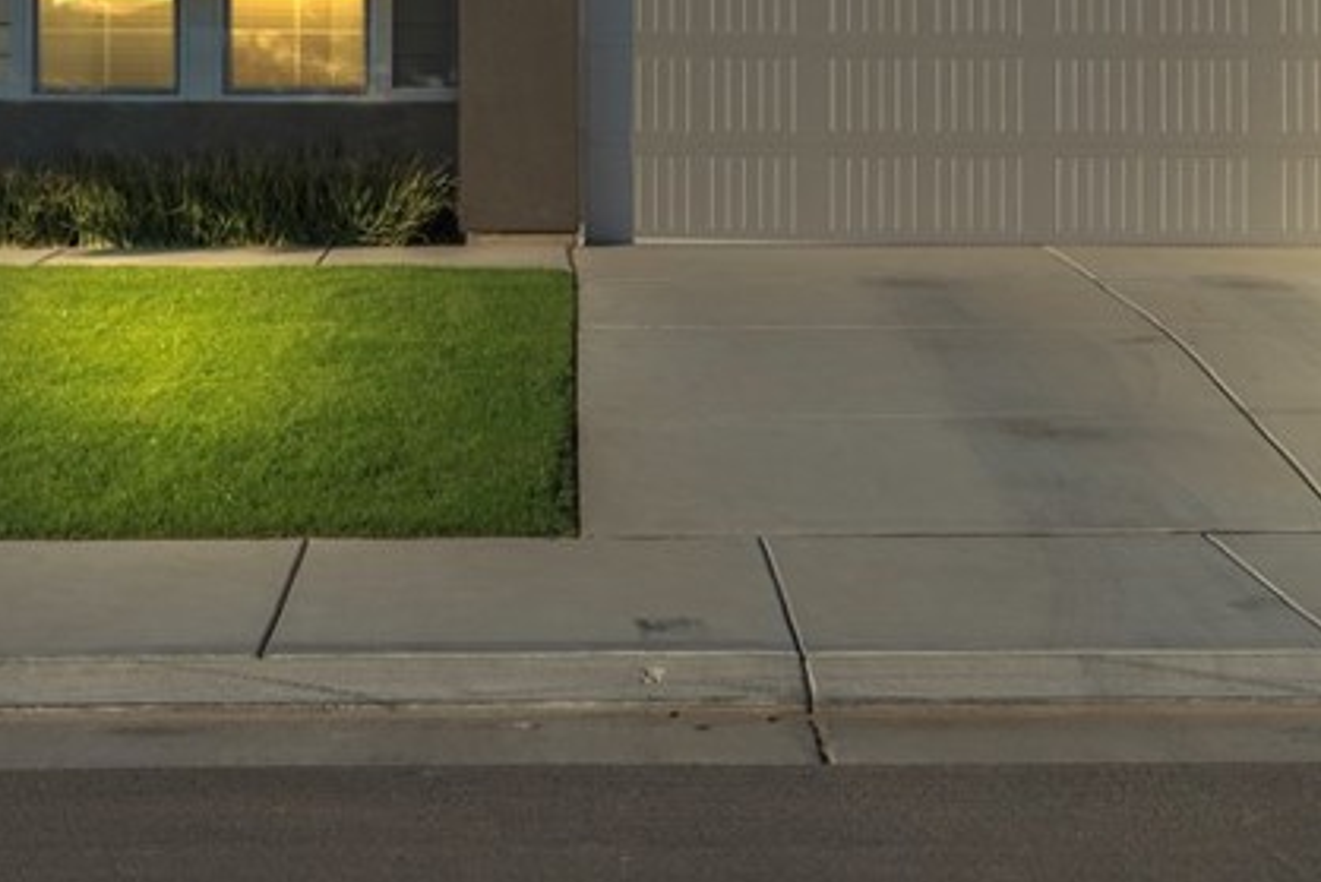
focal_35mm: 71
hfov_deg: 28.4
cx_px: 594
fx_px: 2606
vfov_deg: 18.7
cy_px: -11
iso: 400
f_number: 9
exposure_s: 1/160
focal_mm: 29
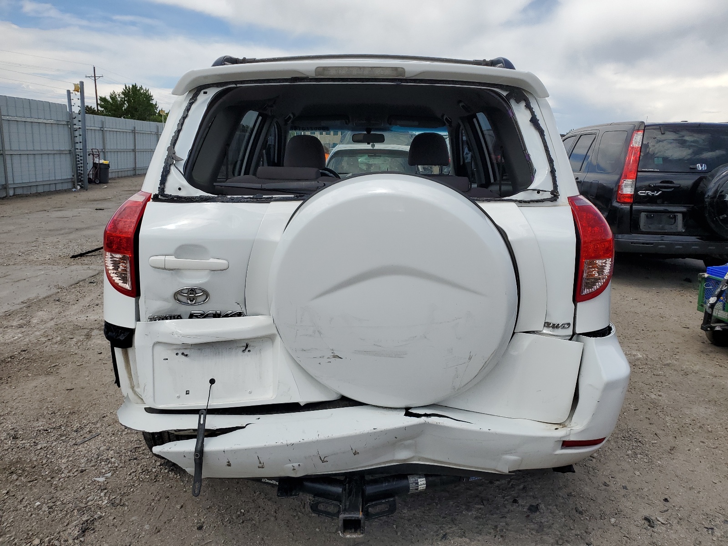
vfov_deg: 53.1
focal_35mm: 26
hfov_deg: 67.3
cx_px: 364
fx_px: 547
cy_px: 273
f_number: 1.5
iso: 50
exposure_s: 1/5000
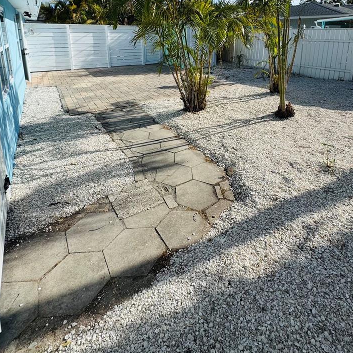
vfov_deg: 67.3
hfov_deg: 72.0
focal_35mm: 21
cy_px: 86
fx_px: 242
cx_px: 194
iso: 50
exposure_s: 1/2208
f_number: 2.2
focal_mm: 2.22
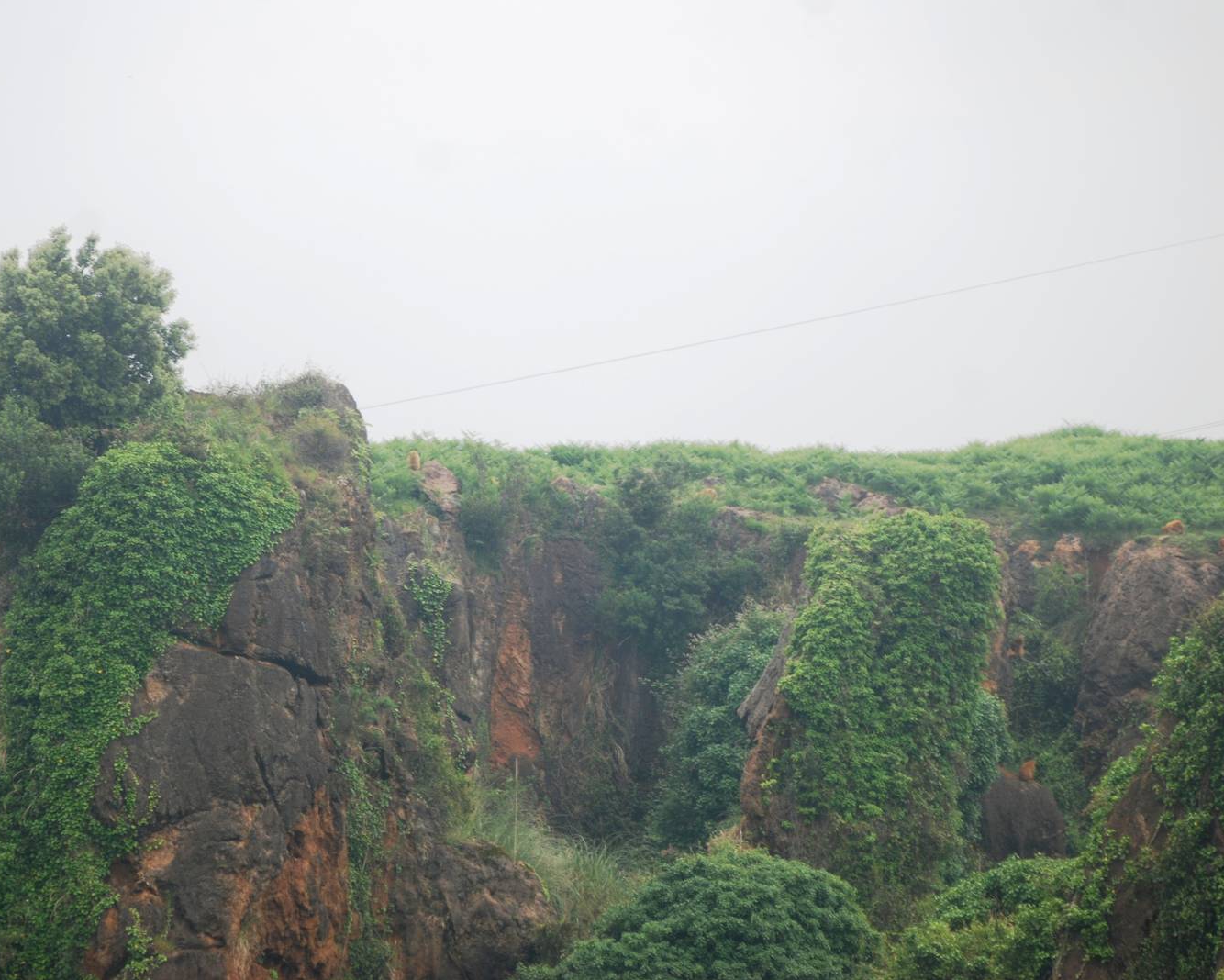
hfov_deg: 5.9
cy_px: 490
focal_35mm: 330
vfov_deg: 4.7
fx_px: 11942
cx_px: 520
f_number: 5
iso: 160
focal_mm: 195
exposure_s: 1/125
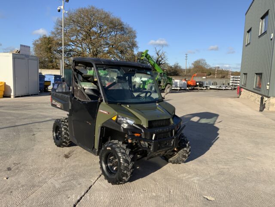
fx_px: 230
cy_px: 104
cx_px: 138
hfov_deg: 61.7
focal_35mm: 29
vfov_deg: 48.2
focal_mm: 3
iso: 16
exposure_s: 1/1534
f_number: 1.8
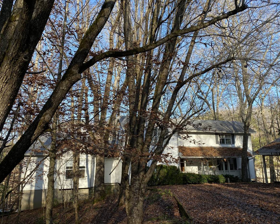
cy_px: 109
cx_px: 142
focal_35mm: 28
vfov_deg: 51.5
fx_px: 232
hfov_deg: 62.2
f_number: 1.8
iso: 32
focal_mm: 4.25
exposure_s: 1/654
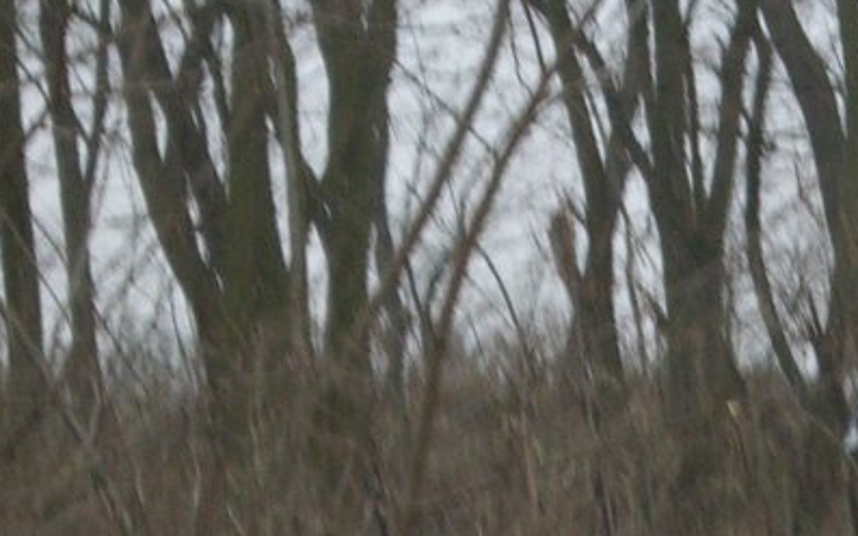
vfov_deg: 4.2
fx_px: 7295
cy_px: 473
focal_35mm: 312
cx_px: 1042
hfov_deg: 6.7
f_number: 5.2
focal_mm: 18.6
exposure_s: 1/60
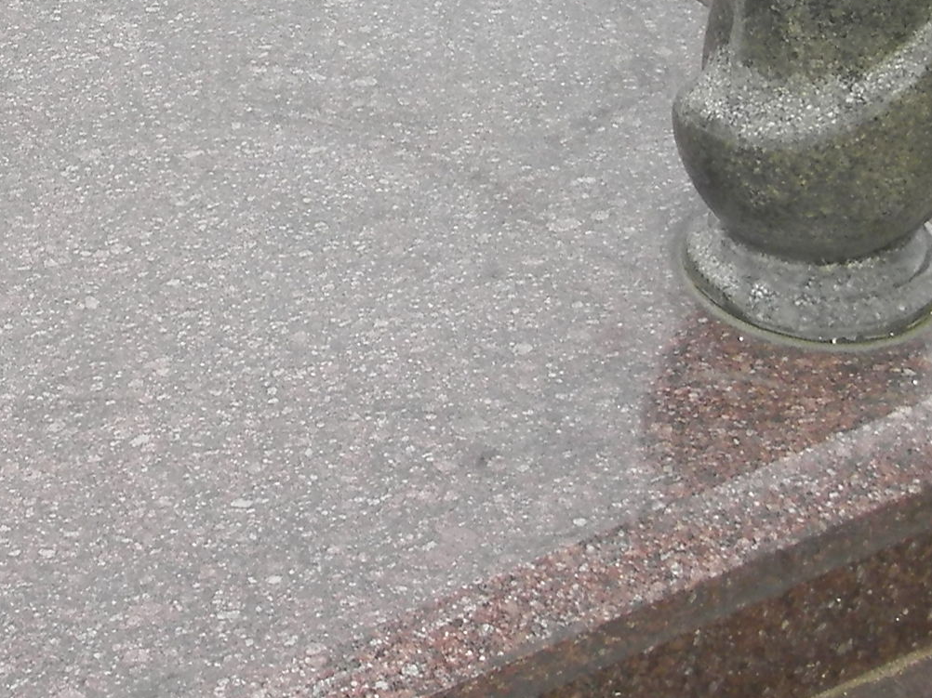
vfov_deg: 12.7
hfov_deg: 16.8
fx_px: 3096
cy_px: -7
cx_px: 7
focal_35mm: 115
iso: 80
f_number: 3.1
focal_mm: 4.5
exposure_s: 1/250
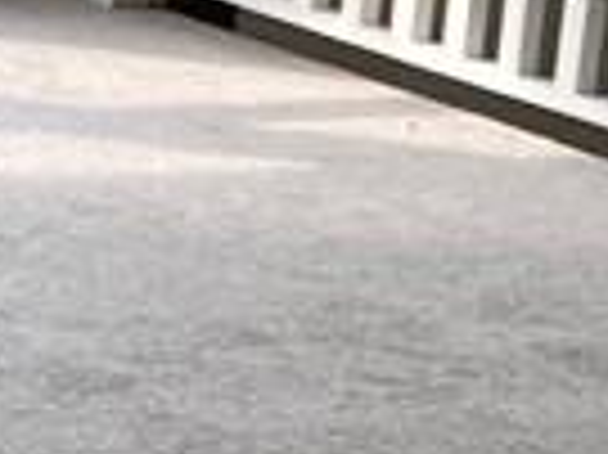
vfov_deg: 6.9
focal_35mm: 212
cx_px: -1040
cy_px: -202
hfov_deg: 8.3
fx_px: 3720
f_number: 1.8
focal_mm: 3.99
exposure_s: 1/121
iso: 40
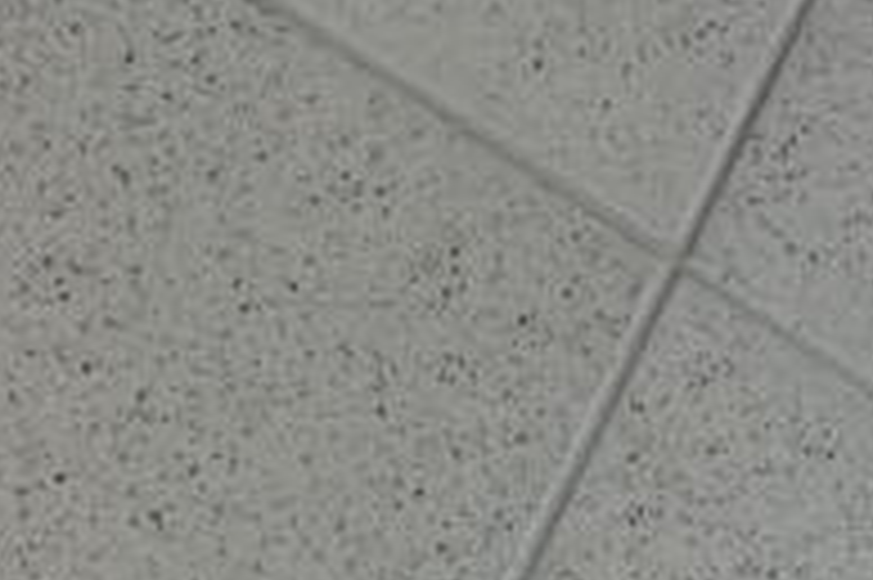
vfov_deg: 11.4
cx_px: -531
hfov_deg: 15.4
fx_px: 2907
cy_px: 441
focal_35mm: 120
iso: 100
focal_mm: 4.7
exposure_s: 1/60
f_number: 3.3
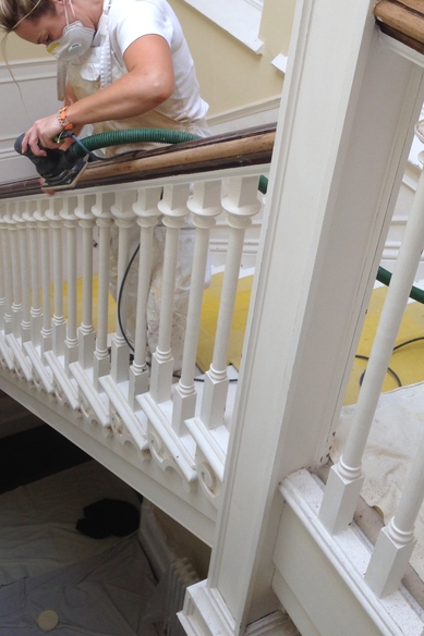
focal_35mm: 47
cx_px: 170
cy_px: 235
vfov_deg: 41.6
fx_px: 831
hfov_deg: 28.6
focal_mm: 4.12
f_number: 2.4
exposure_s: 1/60
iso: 64
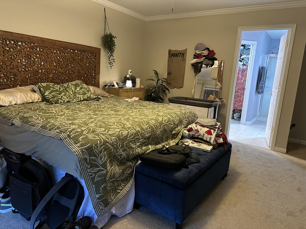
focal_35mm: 24
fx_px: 212
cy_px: 114
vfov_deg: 56.8
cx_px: 153
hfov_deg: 71.6
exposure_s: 1/40
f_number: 1.78
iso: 800
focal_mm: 6.86
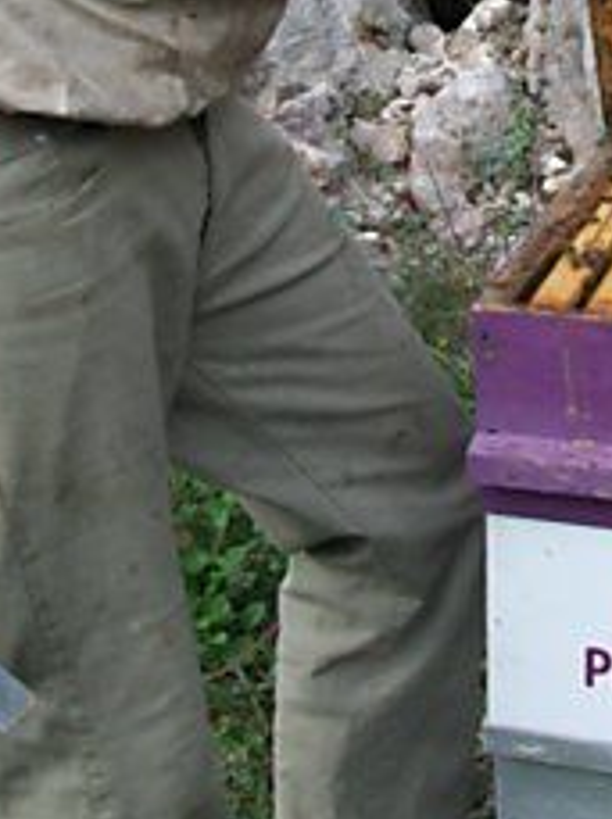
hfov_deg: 17.5
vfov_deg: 22.8
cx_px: 429
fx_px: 1986
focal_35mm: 84
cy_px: 93
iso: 80
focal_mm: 5.7
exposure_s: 1/125
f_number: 2.9
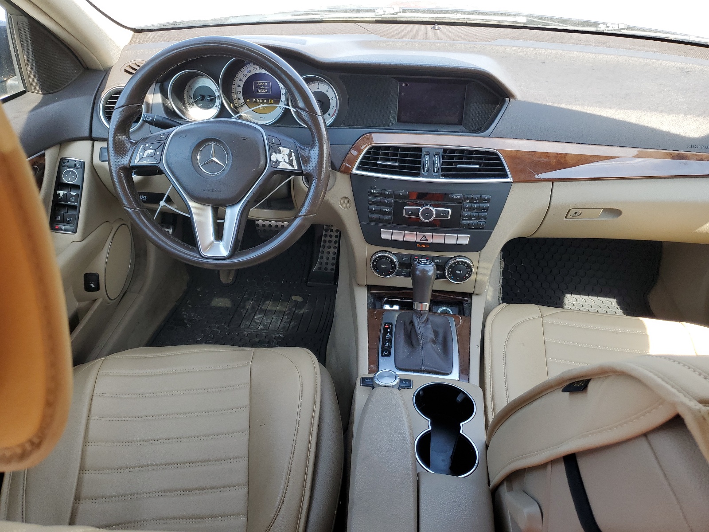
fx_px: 533
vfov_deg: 53.1
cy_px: 266
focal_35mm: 26
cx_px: 354
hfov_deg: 67.3
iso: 50
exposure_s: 1/256
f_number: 1.5
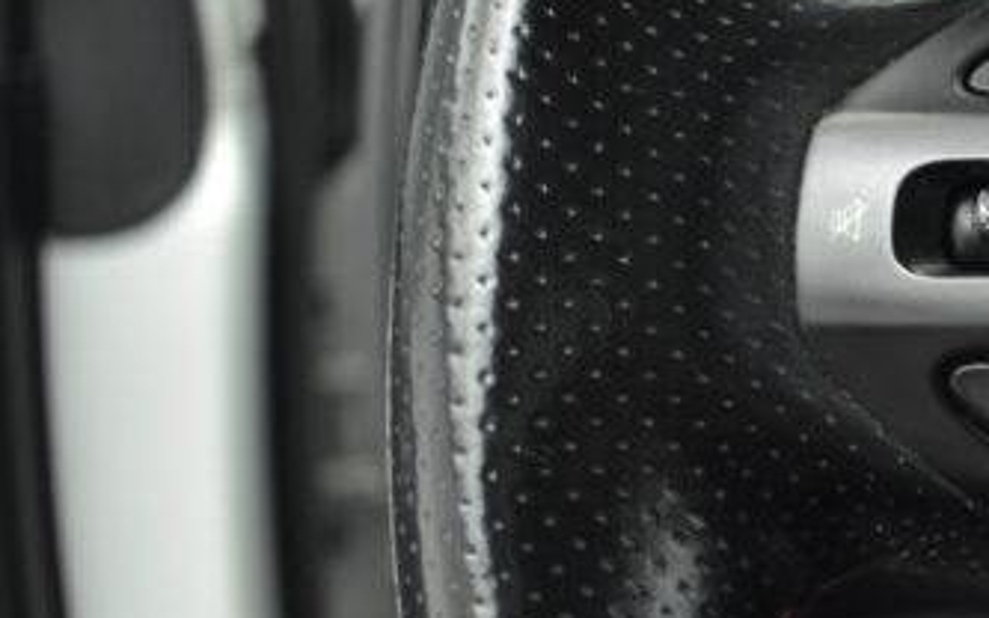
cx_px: 1132
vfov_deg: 17.5
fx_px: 1999
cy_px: 400
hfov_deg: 25.4
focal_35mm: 74
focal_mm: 21
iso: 1600
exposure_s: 1/60
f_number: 3.8
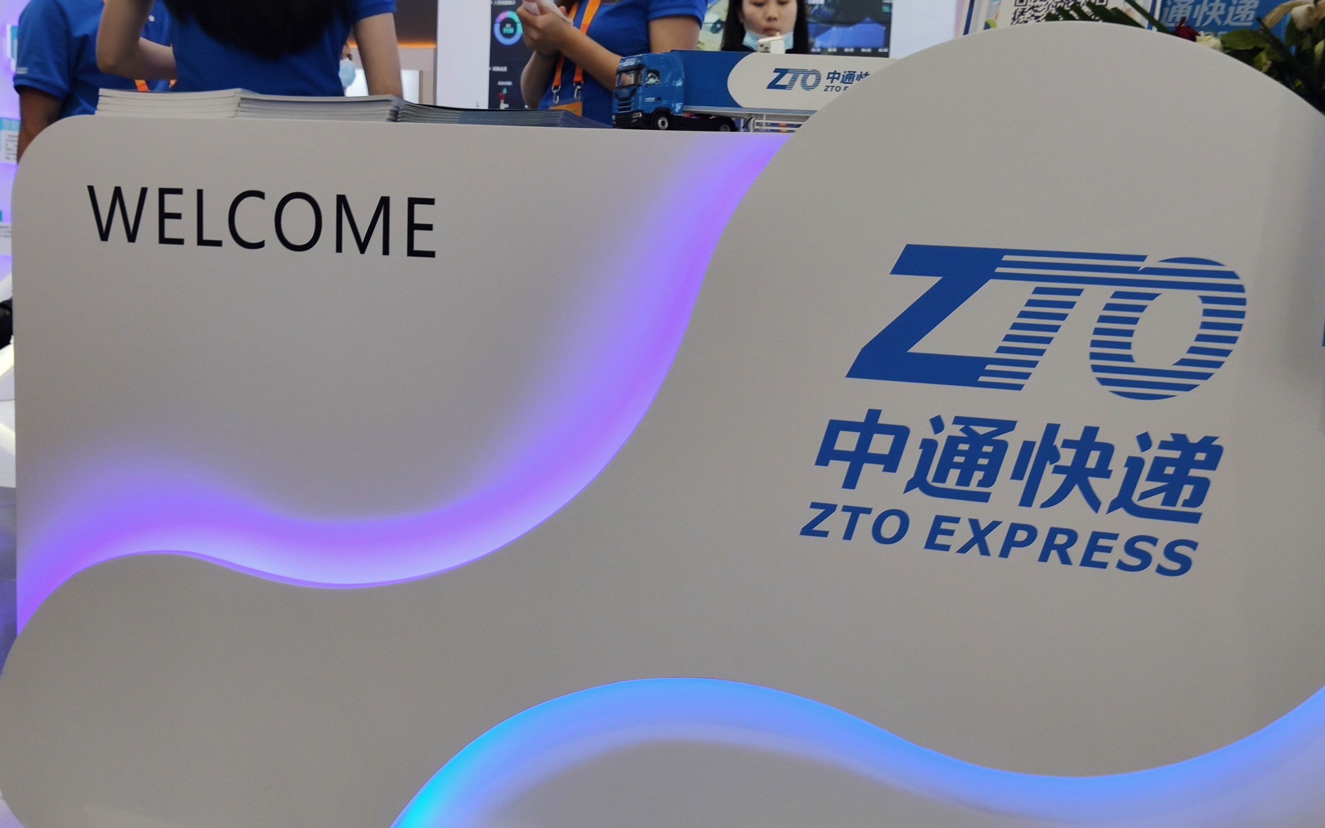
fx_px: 1480
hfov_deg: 48.2
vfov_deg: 31.2
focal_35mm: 41
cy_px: 444
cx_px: 666
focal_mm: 4.75
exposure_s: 1/100
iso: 120
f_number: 1.75
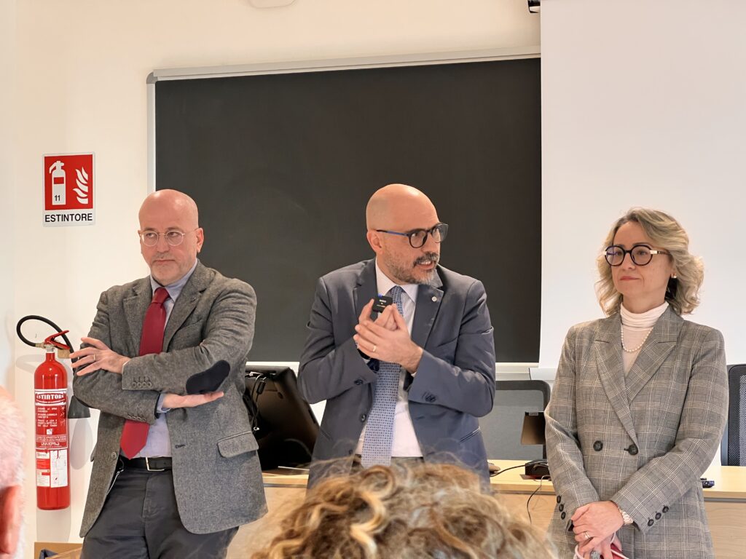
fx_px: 1659
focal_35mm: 77
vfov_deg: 19.1
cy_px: 280
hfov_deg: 25.3
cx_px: 373
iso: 320
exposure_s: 1/60
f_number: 2.8
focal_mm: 9
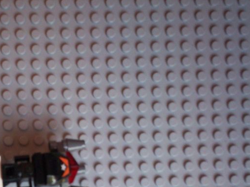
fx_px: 520
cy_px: 183
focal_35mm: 72
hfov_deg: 26.0
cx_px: 18
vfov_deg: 19.9
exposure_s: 1/48.3
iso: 140
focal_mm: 6
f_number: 4.5
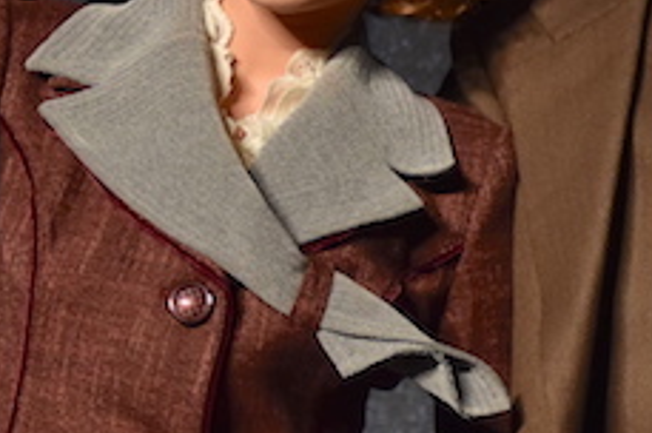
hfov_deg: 7.2
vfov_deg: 4.8
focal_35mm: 285
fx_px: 5154
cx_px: 661
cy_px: 6
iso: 800
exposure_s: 1/200
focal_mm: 62
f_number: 5
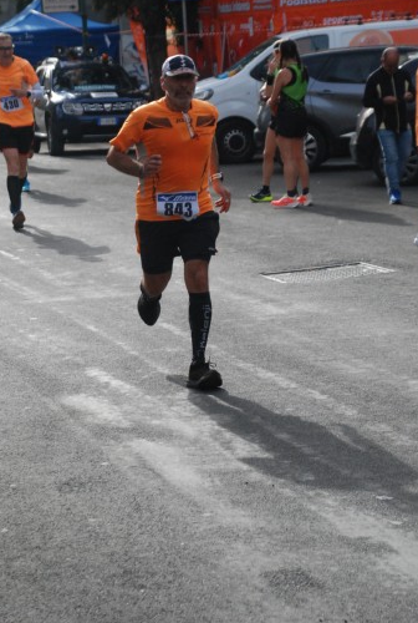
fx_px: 2182
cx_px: 202
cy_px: 260
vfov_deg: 16.2
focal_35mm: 126
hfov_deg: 10.9
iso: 1000
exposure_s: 1/1600
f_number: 5.6
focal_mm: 70
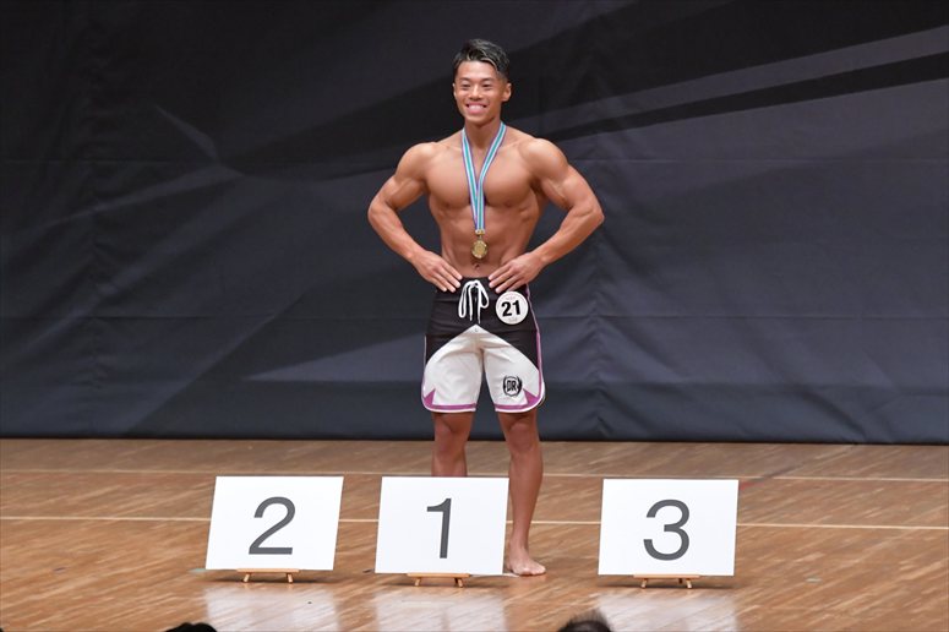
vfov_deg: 4.8
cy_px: 316
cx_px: 474
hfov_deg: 7.2
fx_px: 7509
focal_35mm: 285
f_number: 5.6
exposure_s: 1/400
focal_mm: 190
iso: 6400
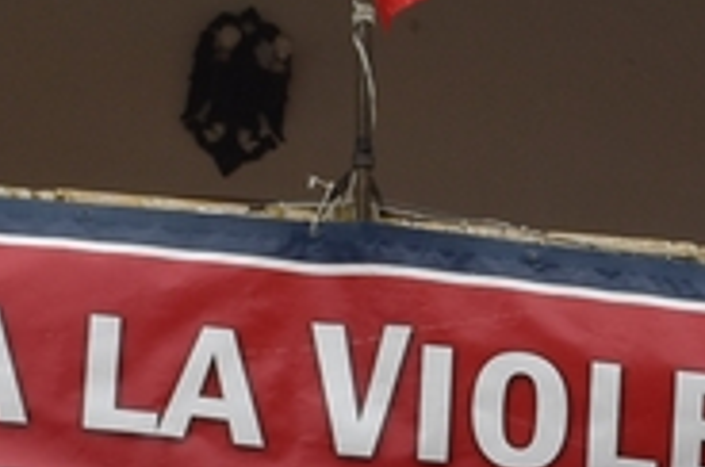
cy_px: 792
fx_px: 6041
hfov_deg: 6.6
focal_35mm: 309
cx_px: 927
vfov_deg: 4.4
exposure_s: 1/250
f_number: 8
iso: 360
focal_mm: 42
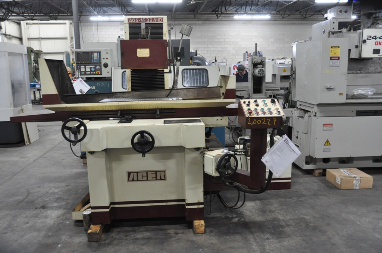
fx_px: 318
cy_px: 126
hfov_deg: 62.0
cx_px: 191
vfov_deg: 43.5
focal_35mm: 30
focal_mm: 20
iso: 1250
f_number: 3.5
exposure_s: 1/30
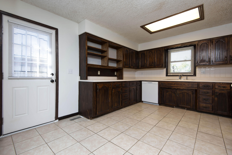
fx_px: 103
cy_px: 78
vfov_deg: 73.8
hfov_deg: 96.7
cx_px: 116
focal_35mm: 16
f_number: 6.3
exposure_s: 1/100
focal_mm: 16
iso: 400
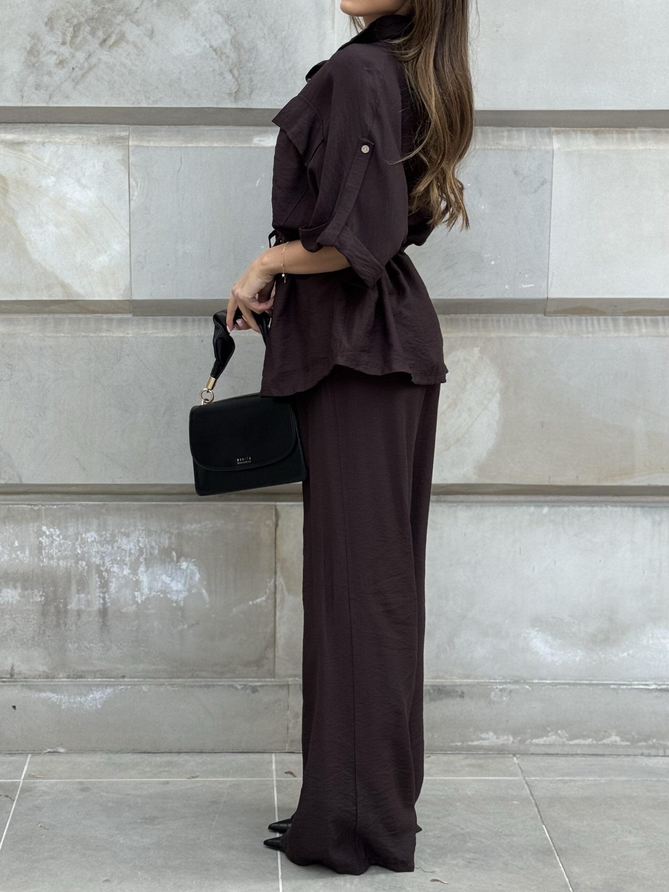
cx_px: 334
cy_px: 446
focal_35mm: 48
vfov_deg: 39.7
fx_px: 1237
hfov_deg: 30.3
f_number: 1.78
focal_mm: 6.76
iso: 64
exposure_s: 1/121
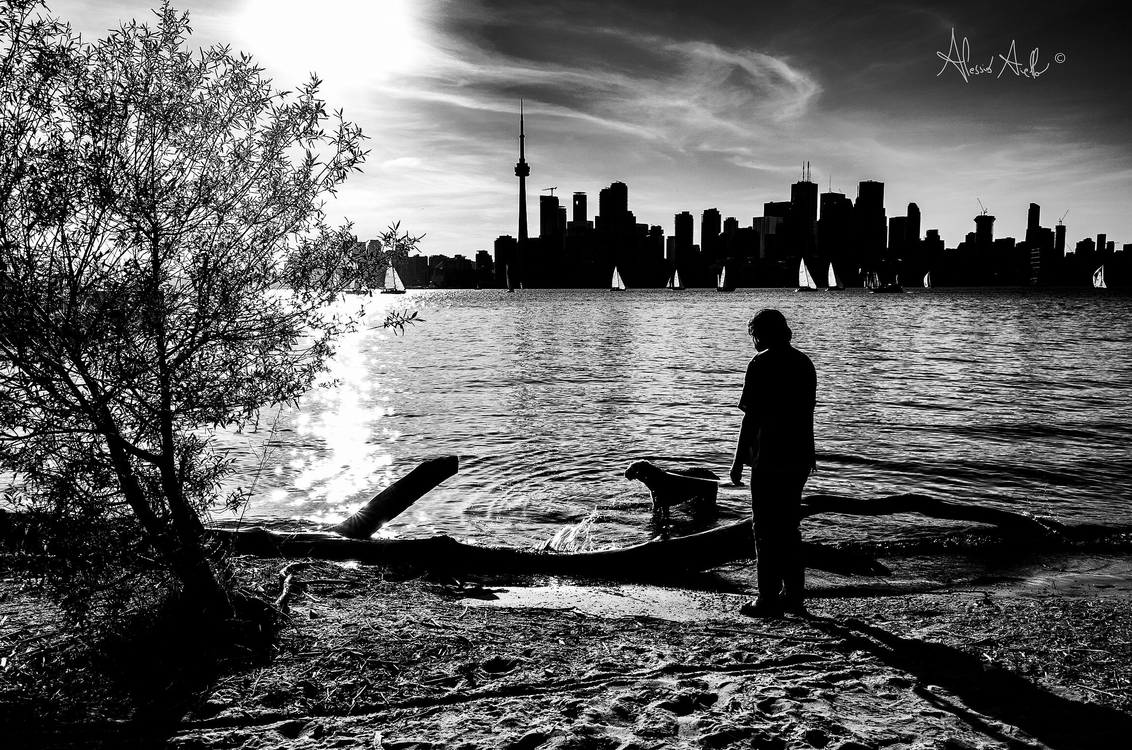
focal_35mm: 29
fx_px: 910
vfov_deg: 44.8
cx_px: 549
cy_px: 384
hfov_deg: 63.7
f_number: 8
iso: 200
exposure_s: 1/320
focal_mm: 18.3
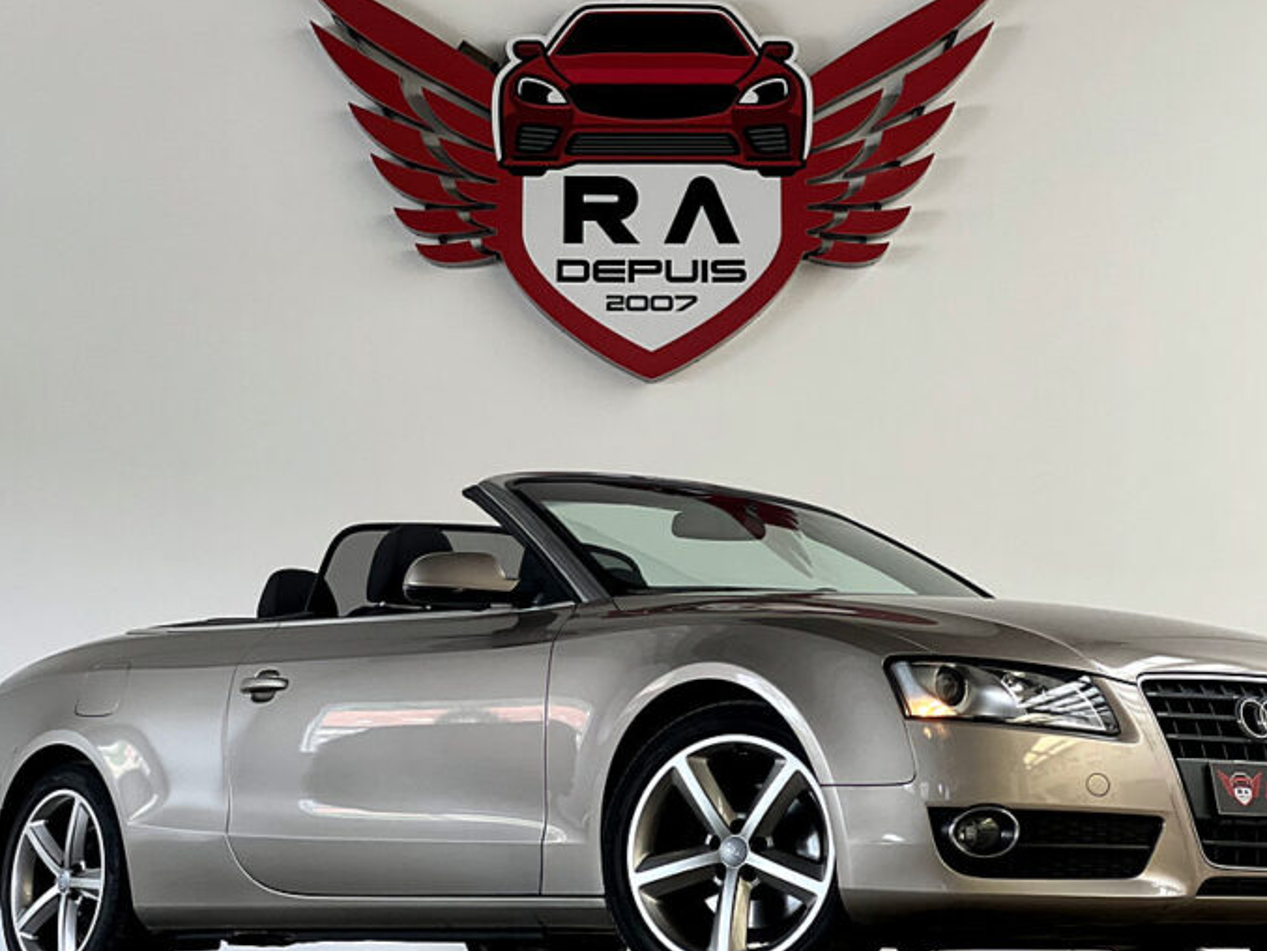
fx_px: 3331
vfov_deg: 16.2
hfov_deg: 21.5
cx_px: 702
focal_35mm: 91
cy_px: 438
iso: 250
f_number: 2.8
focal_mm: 9
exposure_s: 1/121
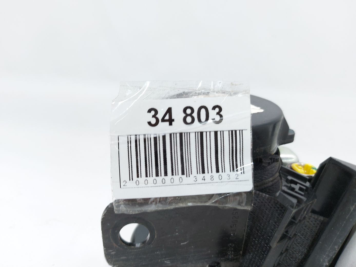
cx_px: 178
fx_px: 247
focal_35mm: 24
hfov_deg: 71.6
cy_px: 134
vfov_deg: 56.8
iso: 64
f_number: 1.8
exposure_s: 1/50
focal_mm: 5.23
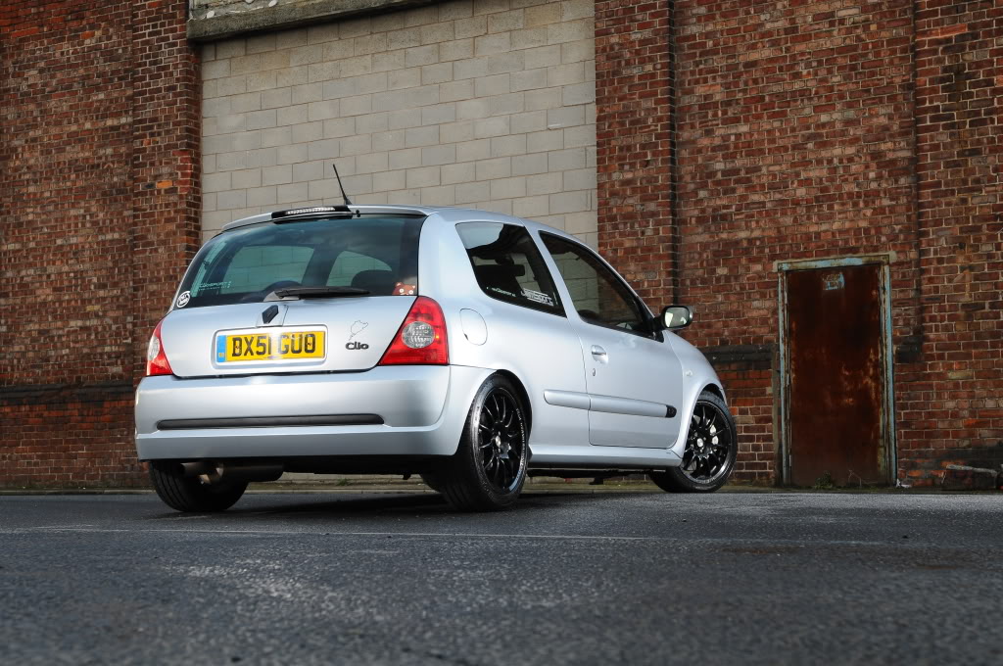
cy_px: 333
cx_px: 502
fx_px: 1670
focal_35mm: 60
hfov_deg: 33.4
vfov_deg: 22.6
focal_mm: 40
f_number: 7.1
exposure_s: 1/80
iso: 320
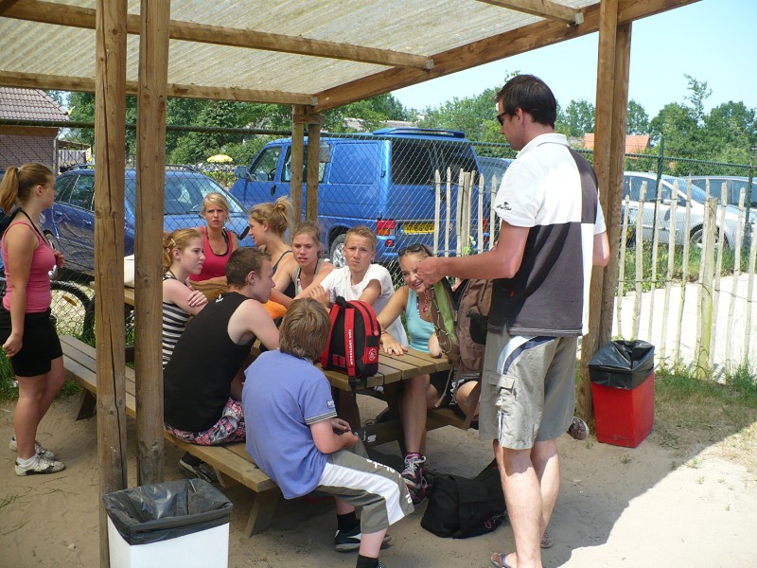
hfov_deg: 50.1
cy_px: 284
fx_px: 809
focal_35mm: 37
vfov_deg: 38.7
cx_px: 378
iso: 100
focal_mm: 6.1
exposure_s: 1/500
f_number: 2.8
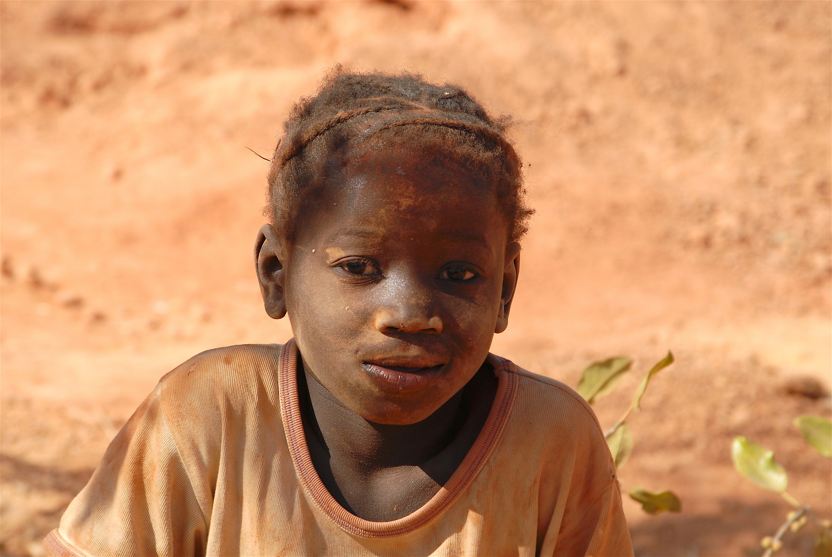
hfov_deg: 16.1
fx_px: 2950
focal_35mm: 128
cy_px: 278
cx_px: 416
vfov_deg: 10.8
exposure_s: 1/250
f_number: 8
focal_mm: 85
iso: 125
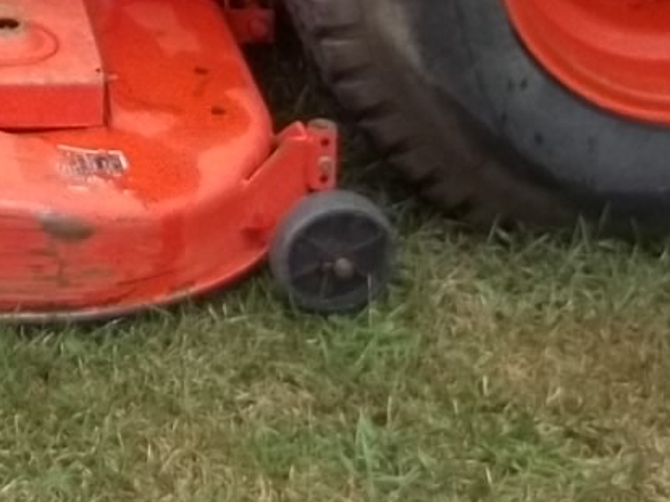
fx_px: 3154
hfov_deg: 11.6
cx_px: -370
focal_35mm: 163
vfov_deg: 8.5
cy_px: -600
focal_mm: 5.9
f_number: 3.3
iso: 64
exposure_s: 1/100
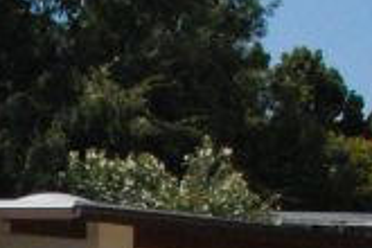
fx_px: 1354
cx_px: -113
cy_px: 377
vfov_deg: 10.1
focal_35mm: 131
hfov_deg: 14.9
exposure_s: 1/500
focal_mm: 18
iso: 1600
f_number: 20
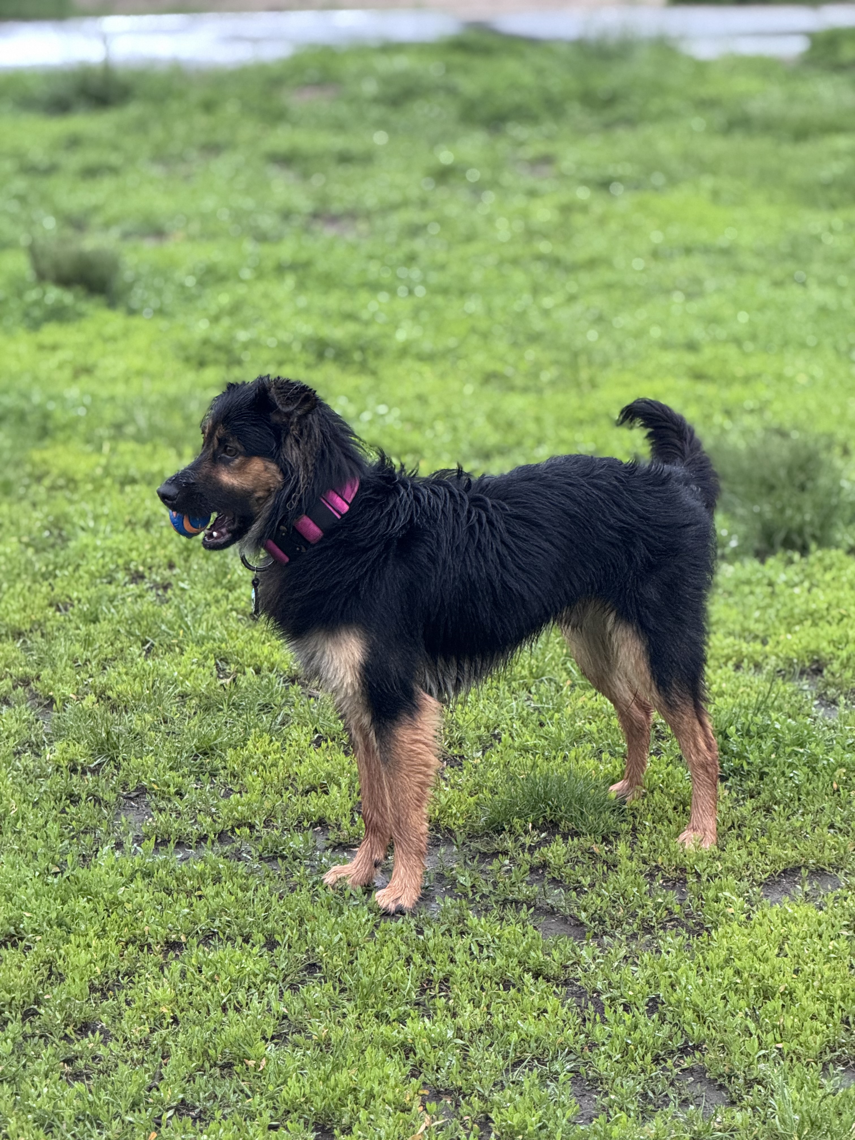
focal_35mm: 120
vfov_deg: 16.4
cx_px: 428
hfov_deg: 12.3
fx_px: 3952
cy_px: 570
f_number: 2.8
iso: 400
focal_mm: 15.66
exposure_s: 1/60
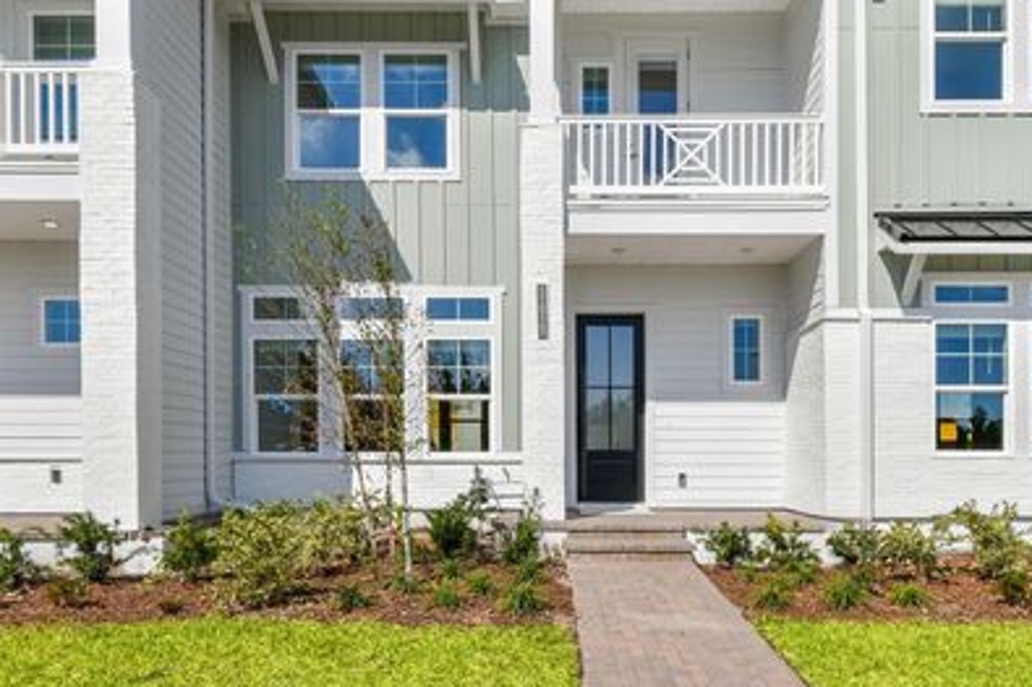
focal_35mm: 19
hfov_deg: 85.7
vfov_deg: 64.2
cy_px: 391
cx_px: 627
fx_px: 544
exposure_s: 1/800
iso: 125
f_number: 7.1
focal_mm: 10
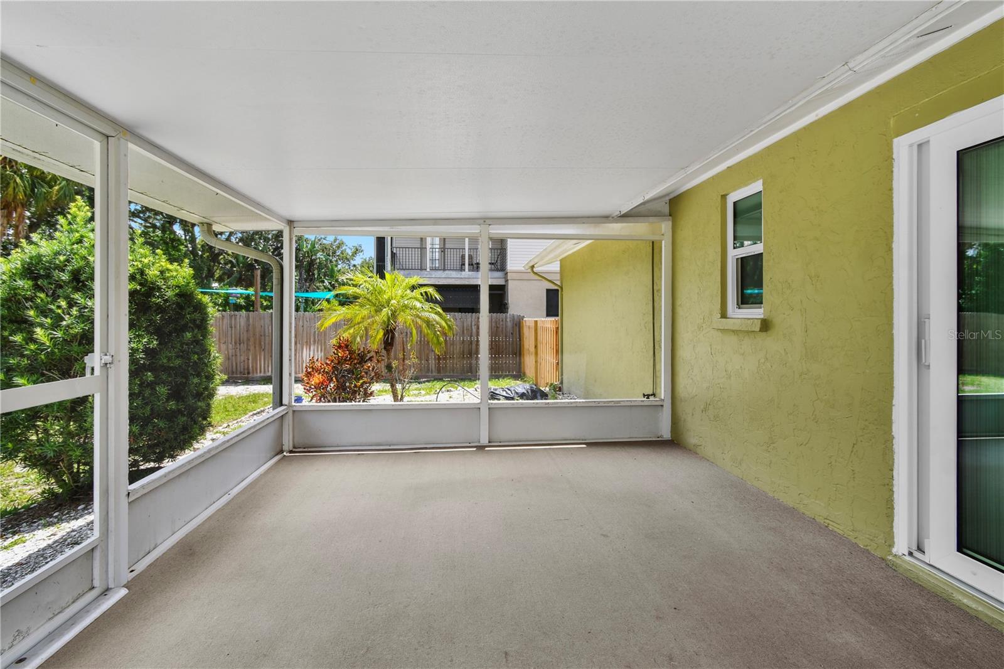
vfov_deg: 77.3
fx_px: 418
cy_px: 334
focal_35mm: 15
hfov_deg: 100.4
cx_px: 502
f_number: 7.1
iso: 100
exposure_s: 1/40
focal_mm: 10
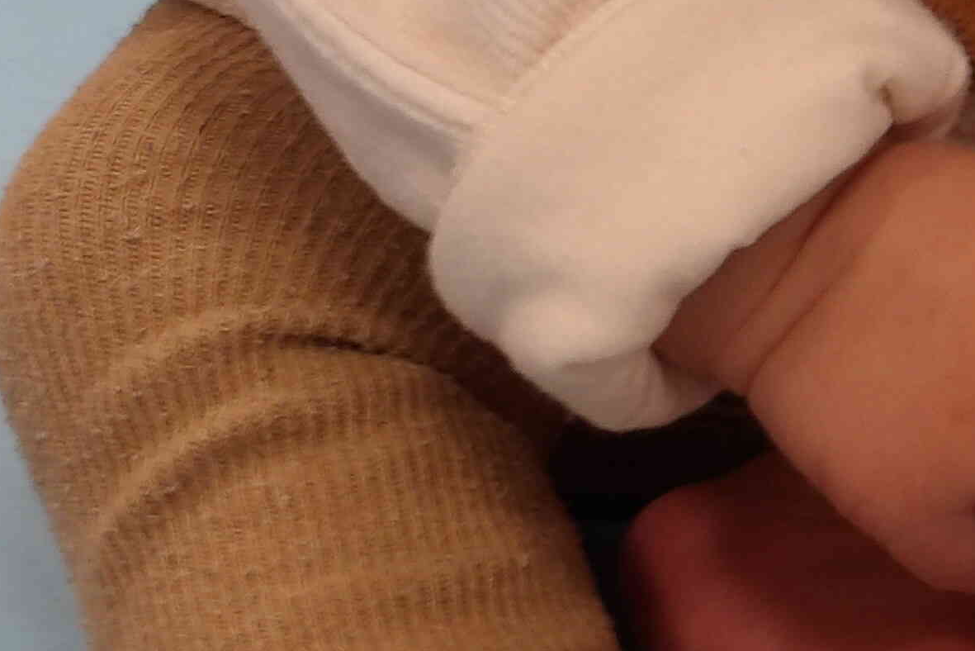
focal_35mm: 215
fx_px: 5824
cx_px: 1051
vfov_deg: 6.3
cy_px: -386
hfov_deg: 9.5
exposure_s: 1/30
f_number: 4.2
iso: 124
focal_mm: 9.4
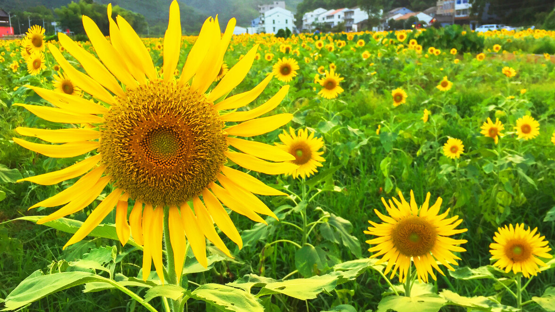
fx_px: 471
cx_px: 274
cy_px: 133
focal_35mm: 32
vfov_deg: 36.6
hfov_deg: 61.0
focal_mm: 4.15
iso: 32
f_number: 2.2
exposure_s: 1/103
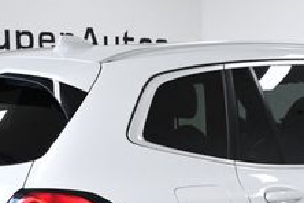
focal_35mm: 98
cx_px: 201
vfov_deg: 13.5
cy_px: 261
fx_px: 827
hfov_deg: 20.7
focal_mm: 23
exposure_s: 1/400
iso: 2500
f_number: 10
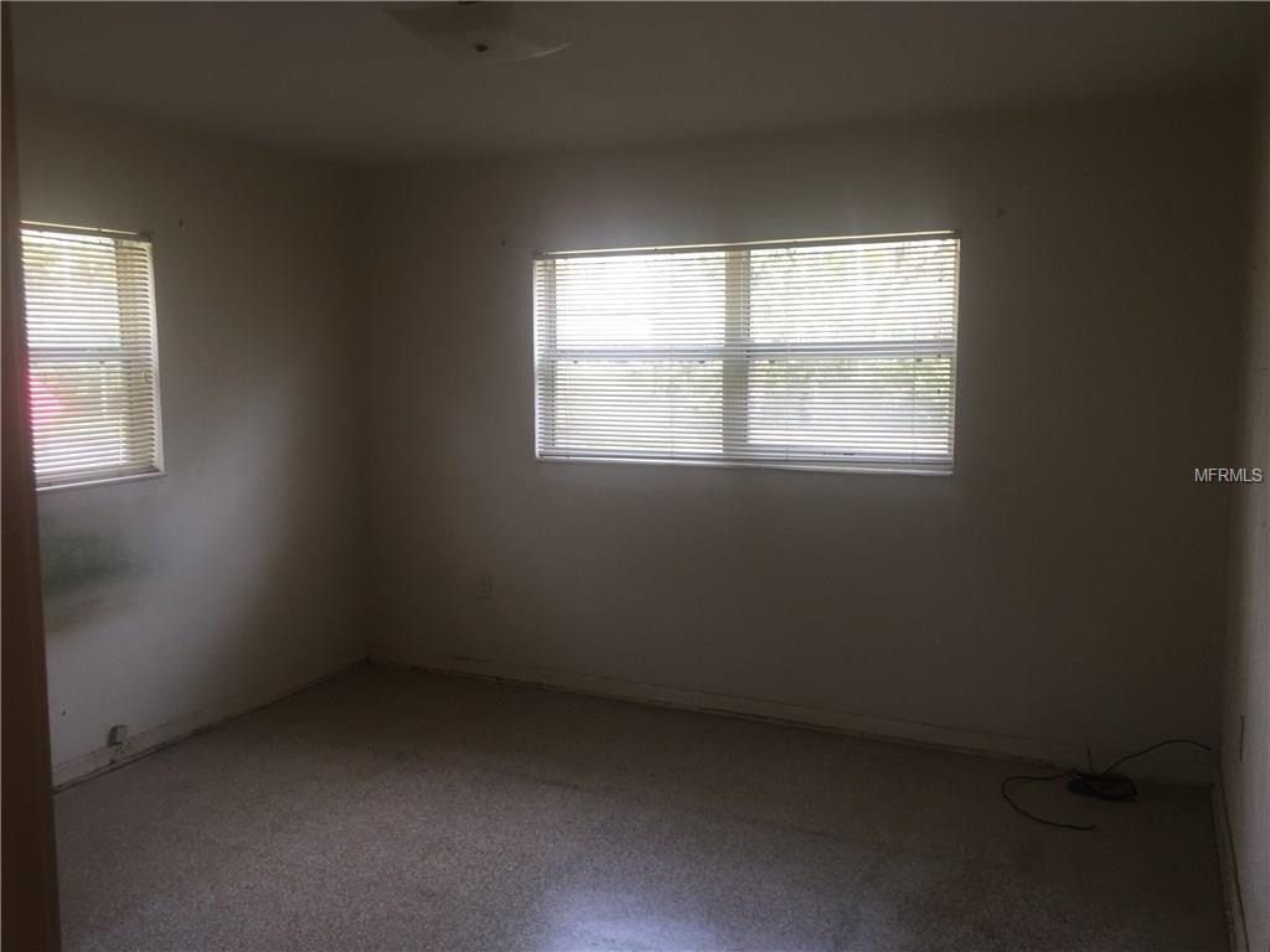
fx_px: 1064
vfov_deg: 48.2
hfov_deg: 61.7
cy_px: 476
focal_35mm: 29
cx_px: 635
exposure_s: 1/60
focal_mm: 4.15
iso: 40
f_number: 2.2
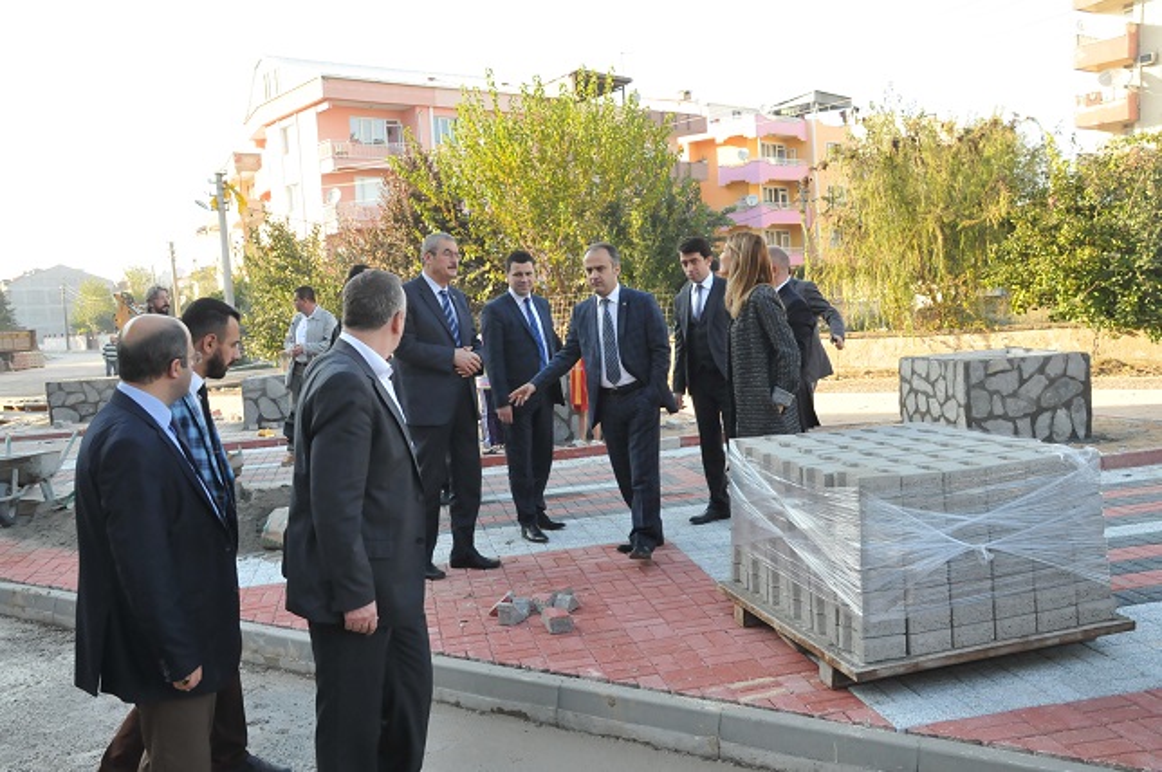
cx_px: 581
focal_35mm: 33
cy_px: 386
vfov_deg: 39.9
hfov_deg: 57.3
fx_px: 1064
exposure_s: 1/250
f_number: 8
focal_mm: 22
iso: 800
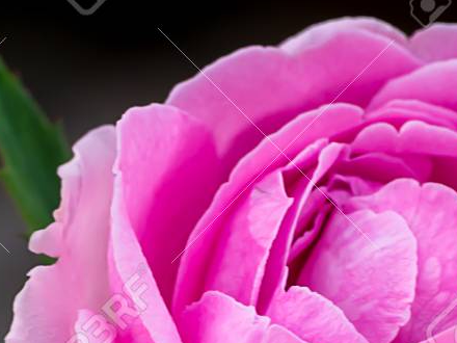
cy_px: 357
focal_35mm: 266
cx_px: 281
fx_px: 3512
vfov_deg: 5.6
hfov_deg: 7.4
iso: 160
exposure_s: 1/200
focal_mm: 45
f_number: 6.3
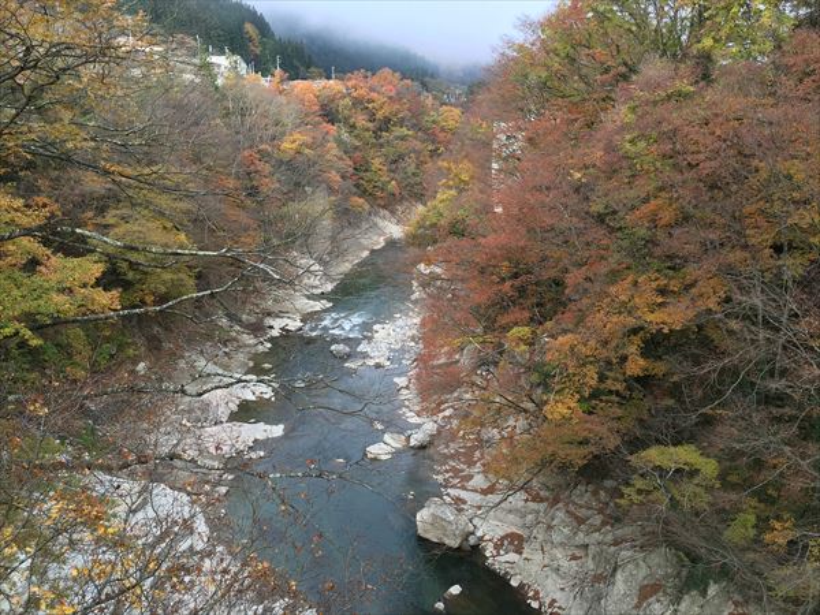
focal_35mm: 29
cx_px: 410
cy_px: 308
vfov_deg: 48.2
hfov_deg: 61.7
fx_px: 687
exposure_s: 1/120
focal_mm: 4.15
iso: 25
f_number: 2.2
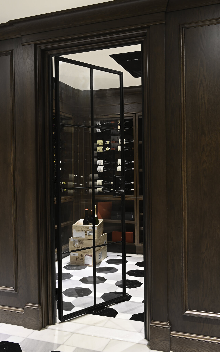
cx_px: 102
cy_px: 175
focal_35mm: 37
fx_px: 355
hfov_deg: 34.4
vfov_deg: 52.8
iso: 125
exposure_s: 13
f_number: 22
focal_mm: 36
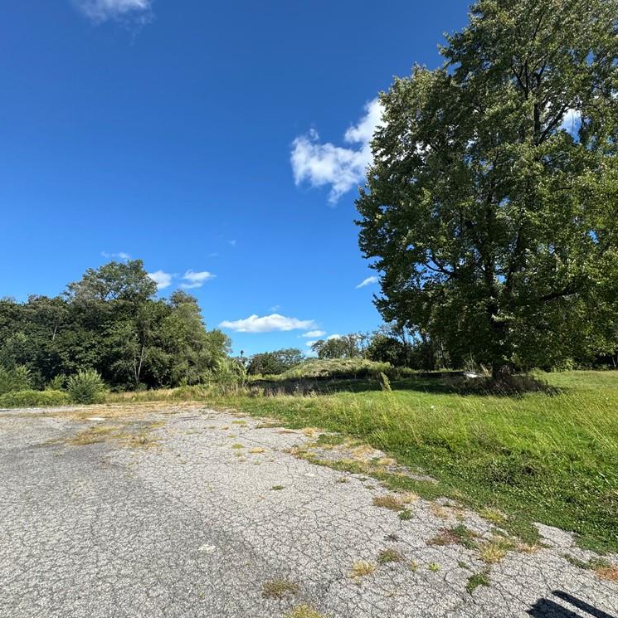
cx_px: 324
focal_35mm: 17
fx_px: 343
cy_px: 305
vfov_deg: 84.0
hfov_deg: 83.9
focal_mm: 2.22
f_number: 2.2
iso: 50
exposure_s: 1/1449
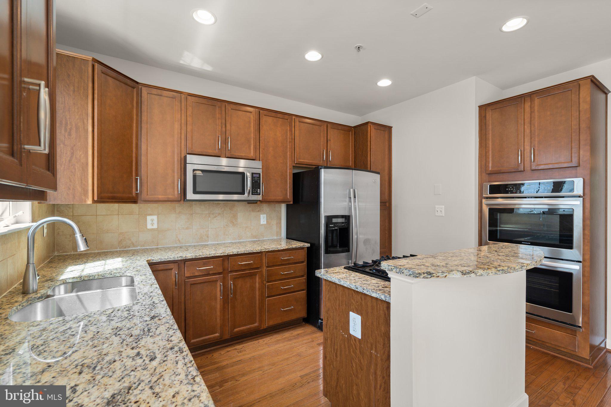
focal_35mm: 16
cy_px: 204
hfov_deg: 96.7
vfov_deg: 73.7
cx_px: 306
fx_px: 272
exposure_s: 1/3
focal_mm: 16
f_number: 8
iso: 100
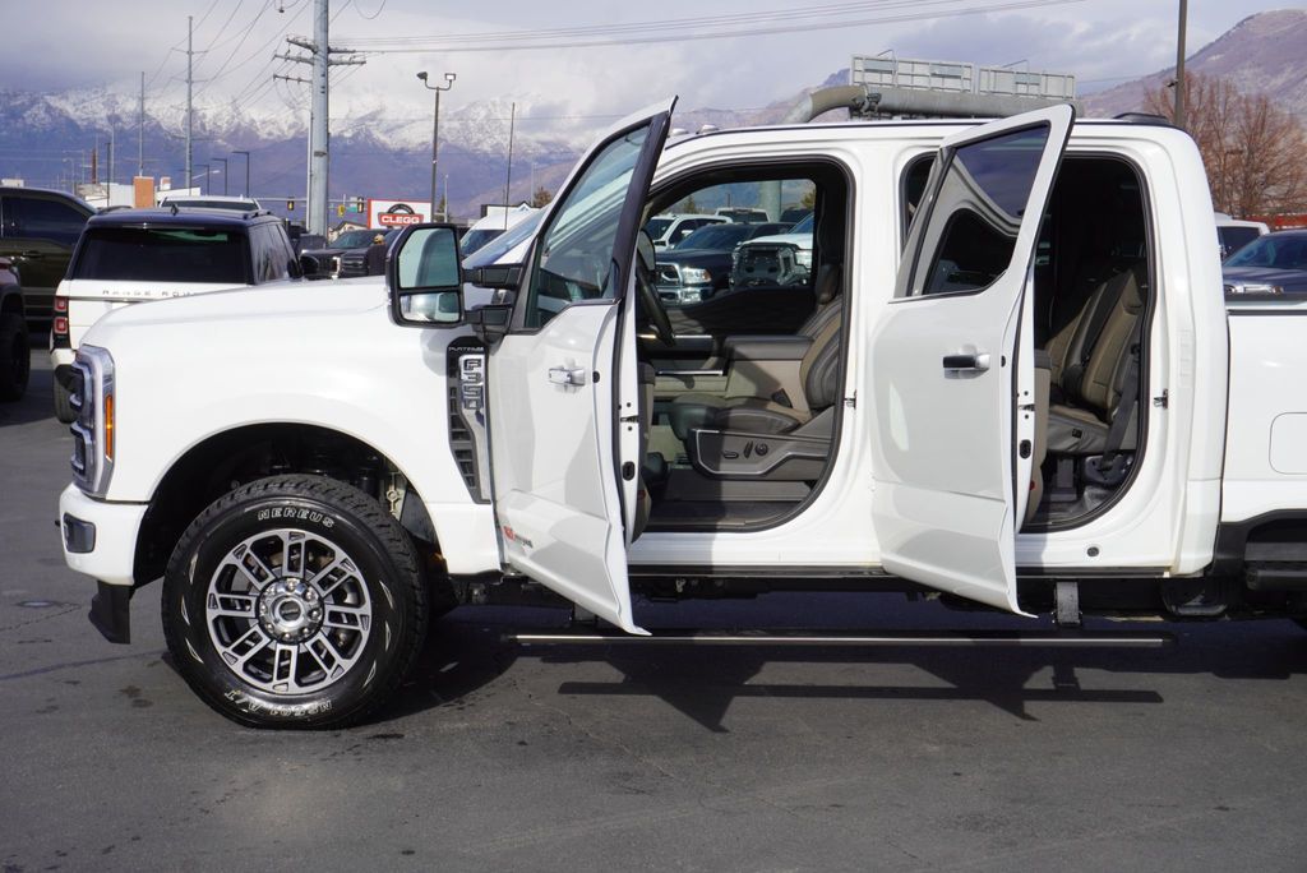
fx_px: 1798
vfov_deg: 27.3
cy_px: 436
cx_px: 654
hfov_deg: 39.9
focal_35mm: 50
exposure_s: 1/200
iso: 100
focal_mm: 33
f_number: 11
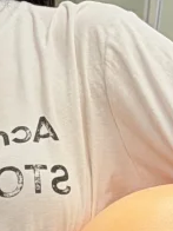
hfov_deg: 4.2
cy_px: 315
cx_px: -220
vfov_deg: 5.6
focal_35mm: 352
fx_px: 2346
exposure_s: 1/100
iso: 320
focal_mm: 6.76
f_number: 1.78
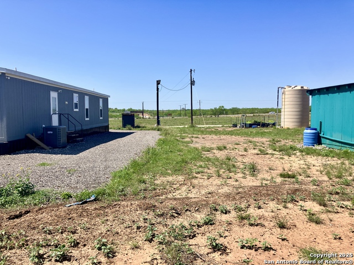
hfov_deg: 63.4
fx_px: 286
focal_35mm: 28
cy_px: 132
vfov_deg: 49.7
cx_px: 177
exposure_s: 1/2208
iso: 32
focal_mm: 3.99
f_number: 1.8
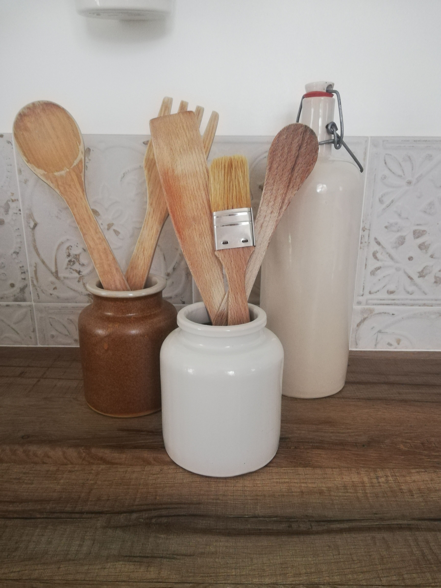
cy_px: 294
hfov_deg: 53.1
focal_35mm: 26
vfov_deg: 67.3
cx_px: 220
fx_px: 442
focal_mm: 3.81
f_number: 2.2
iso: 640
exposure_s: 1/16.7
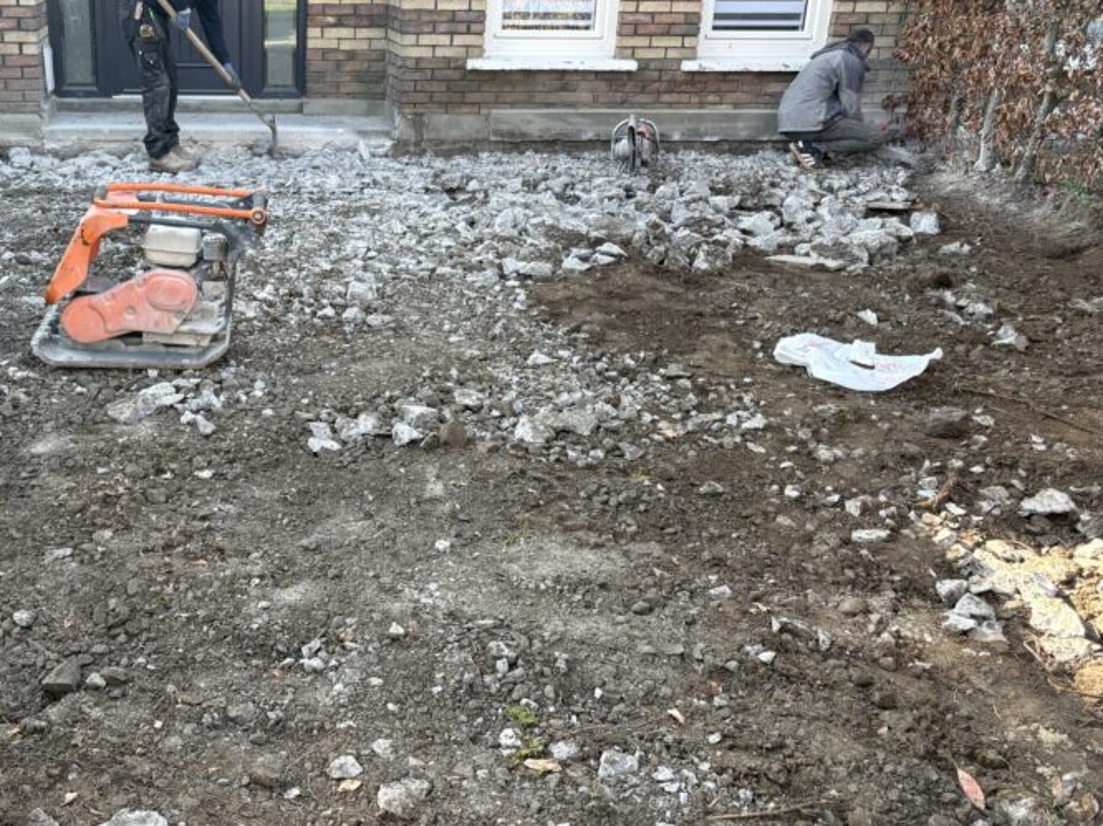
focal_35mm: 40
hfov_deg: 45.6
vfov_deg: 35.9
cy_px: 432
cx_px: 311
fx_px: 1274
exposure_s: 1/265
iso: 50
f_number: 1.6
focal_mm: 5.96
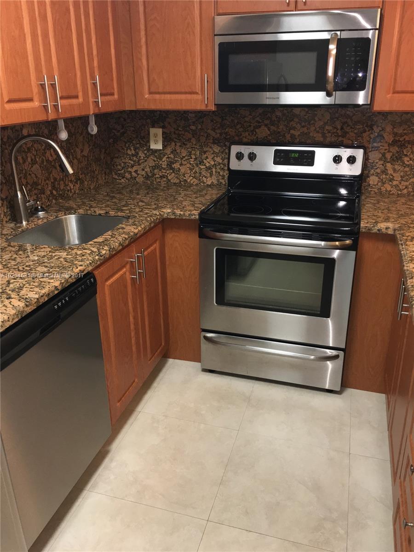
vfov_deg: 61.7
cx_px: 207
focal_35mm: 29
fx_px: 462
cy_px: 276
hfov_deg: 48.2
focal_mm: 4.15
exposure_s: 1/30
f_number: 2.2
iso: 100
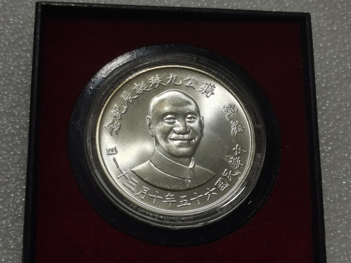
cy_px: 143
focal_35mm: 82
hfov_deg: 23.8
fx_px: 831
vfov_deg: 18.0
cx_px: 177
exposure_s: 1/288
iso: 50
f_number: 1.8
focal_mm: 5.58
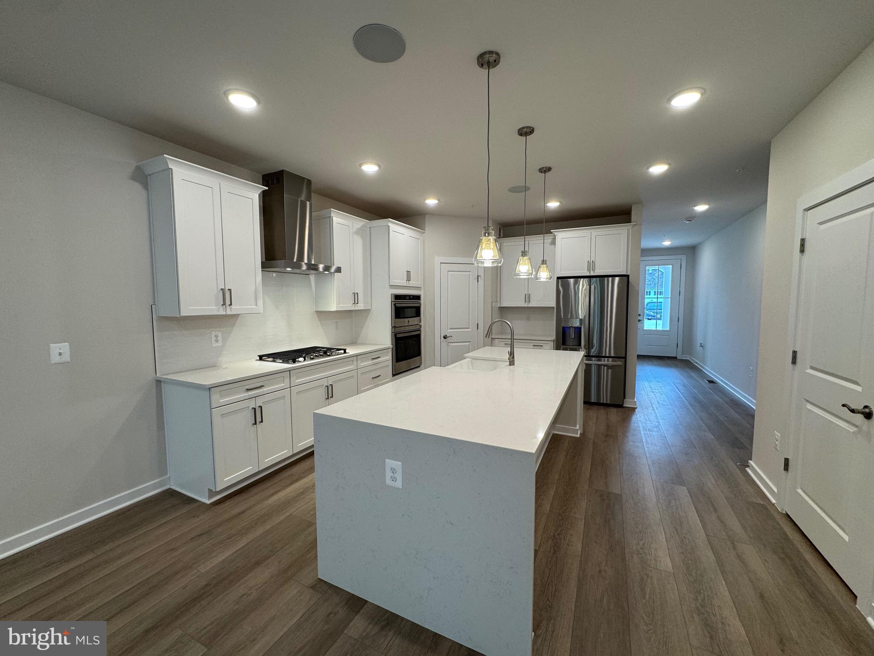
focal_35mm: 14
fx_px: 353
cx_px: 437
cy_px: 328
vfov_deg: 85.7
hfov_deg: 102.1
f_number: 2.2
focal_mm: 2.22
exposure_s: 1/120
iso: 125
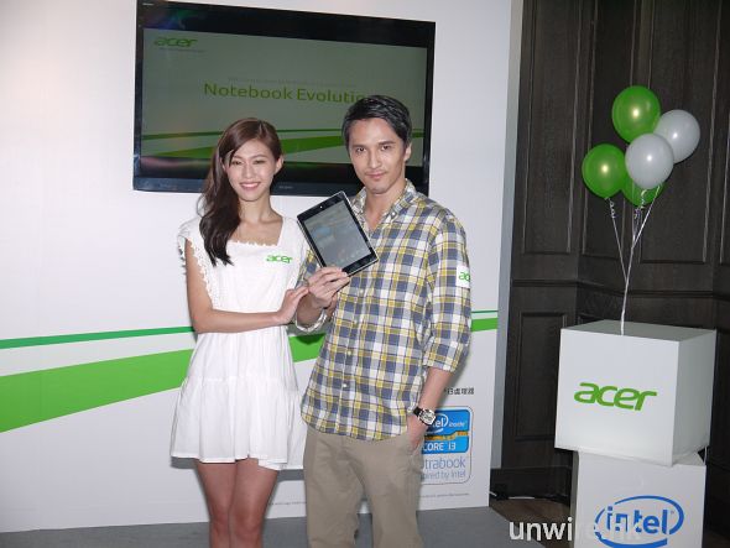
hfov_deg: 34.3
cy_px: 274
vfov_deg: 26.1
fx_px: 1181
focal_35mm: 56
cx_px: 365
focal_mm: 28
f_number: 4.8
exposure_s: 1/125
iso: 100
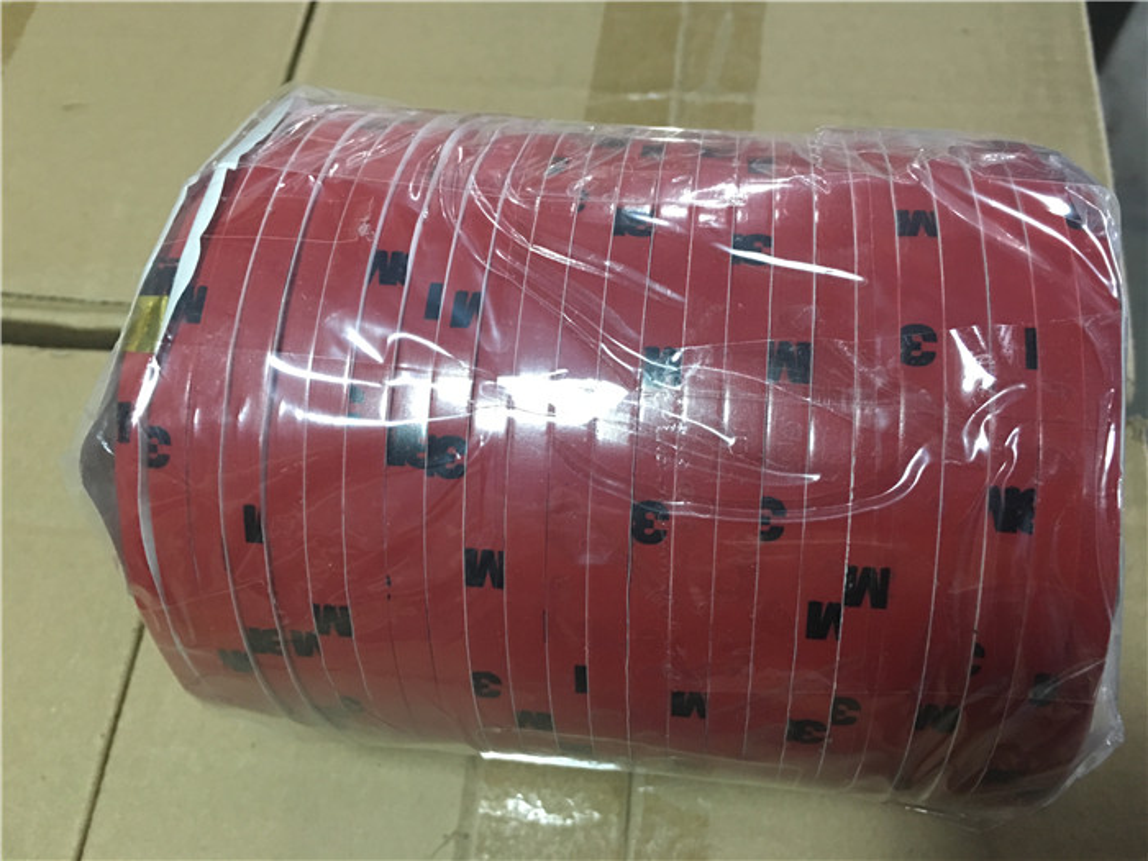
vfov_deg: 48.2
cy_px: 430
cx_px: 574
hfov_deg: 61.7
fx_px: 962
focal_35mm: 29
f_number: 2.2
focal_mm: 4.15
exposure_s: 1/8
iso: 125
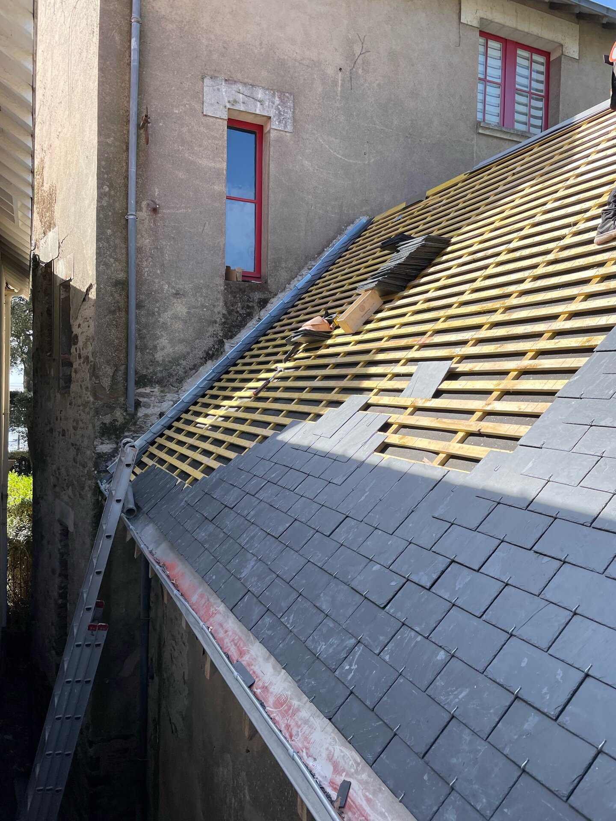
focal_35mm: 26
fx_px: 617
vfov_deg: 67.3
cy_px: 410
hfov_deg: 53.1
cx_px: 308
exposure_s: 1/997
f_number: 1.6
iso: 32
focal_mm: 4.2
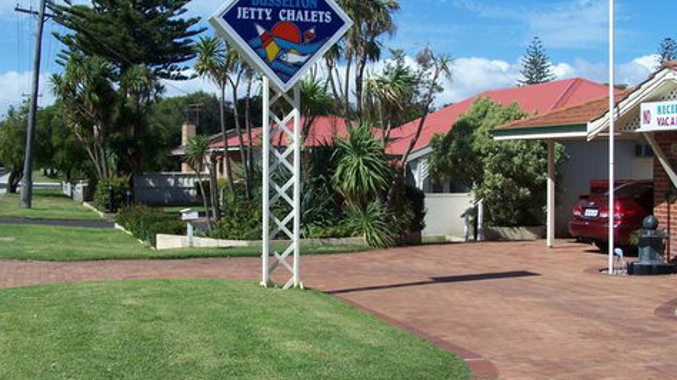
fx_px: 951
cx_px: 336
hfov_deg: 39.2
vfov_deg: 22.6
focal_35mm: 53
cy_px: 163
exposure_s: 1/1000
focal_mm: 8
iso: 80
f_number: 4
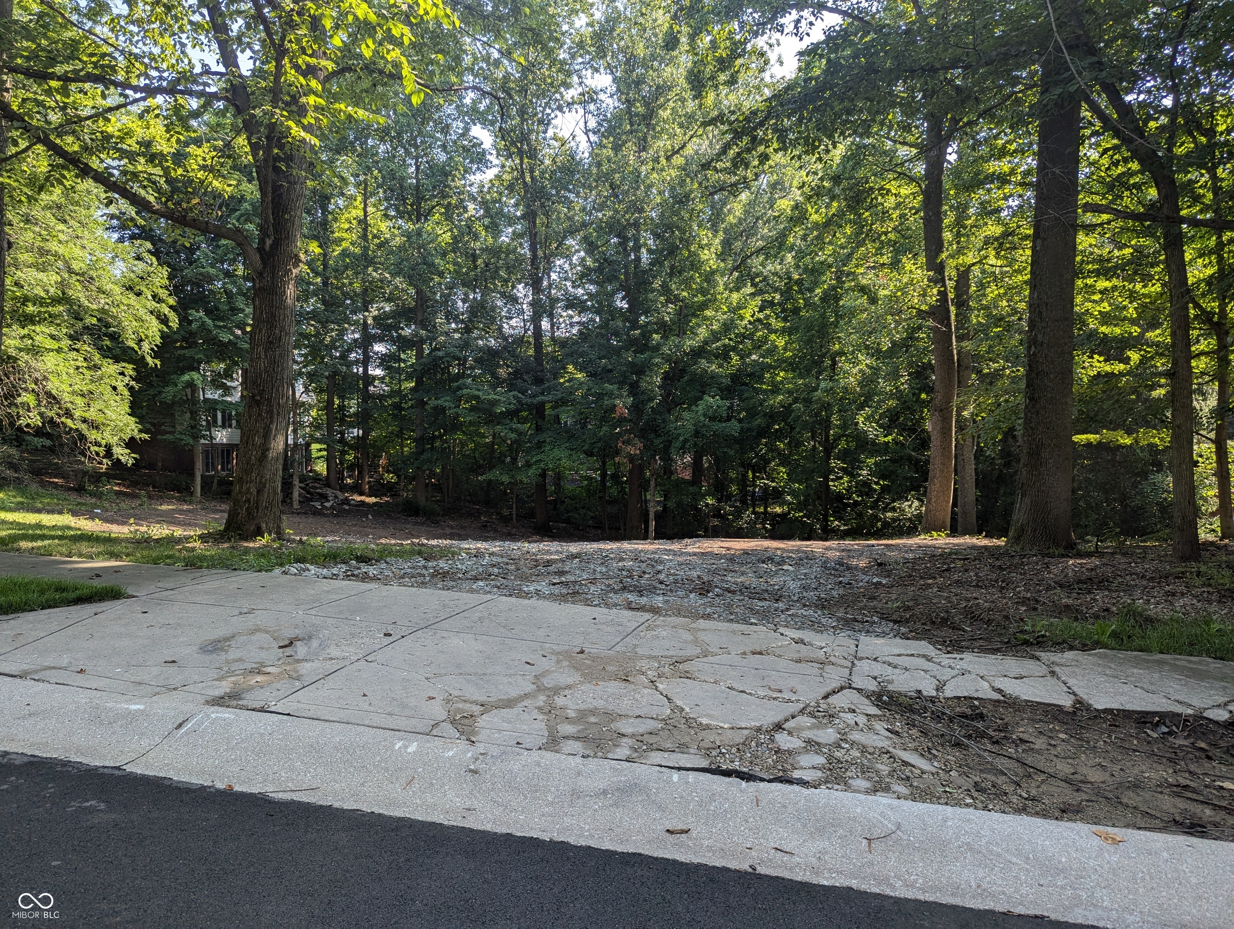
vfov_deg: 56.9
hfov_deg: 71.5
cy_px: 464
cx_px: 617
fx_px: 857
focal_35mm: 24
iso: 39
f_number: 1.85
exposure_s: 1/363
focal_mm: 6.81
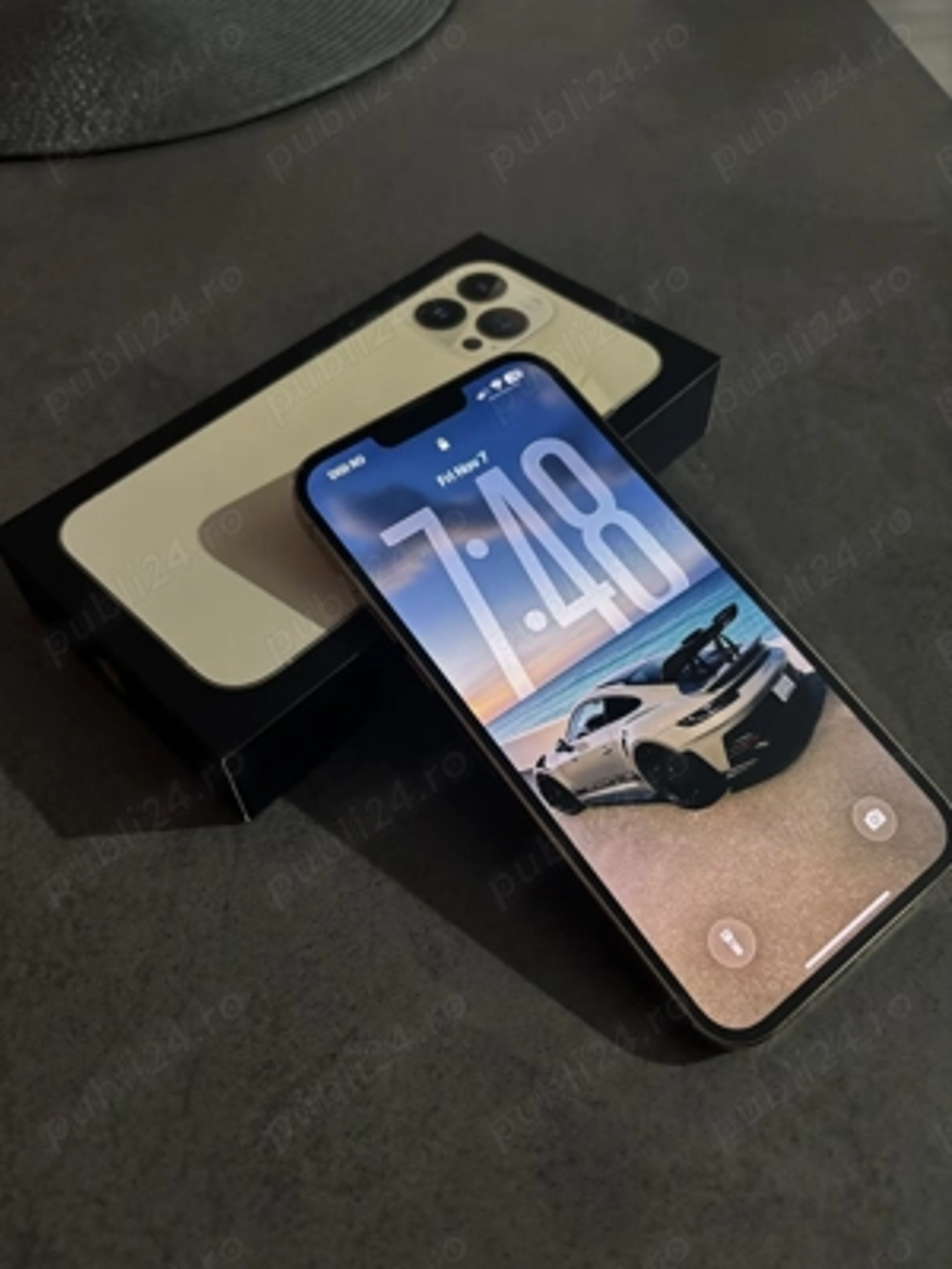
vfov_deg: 67.3
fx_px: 953
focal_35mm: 26
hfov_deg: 53.1
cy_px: 634
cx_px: 476
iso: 640
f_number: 1.6
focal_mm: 5.96
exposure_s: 1/40
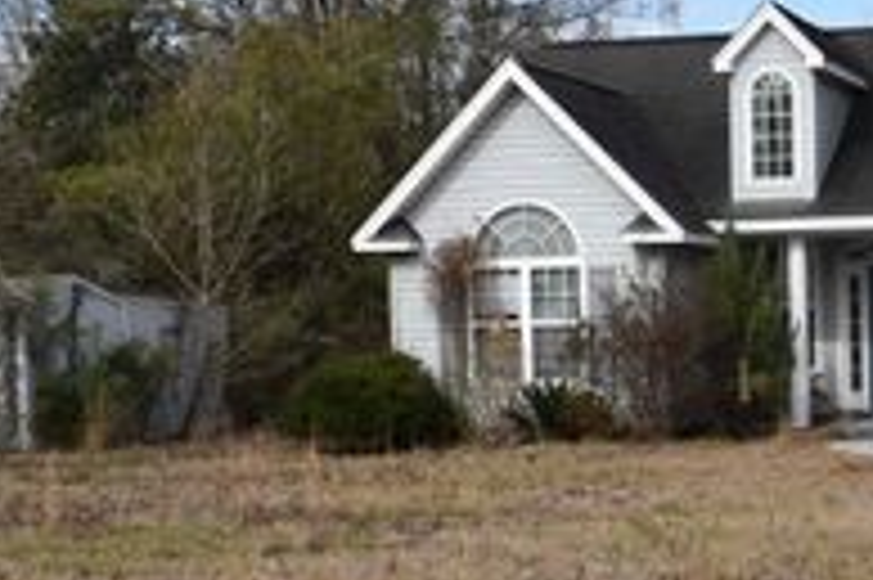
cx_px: 873
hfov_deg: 23.0
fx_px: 2059
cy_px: 479
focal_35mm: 85
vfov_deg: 15.9
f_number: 8
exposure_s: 1/250
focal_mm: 22
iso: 100
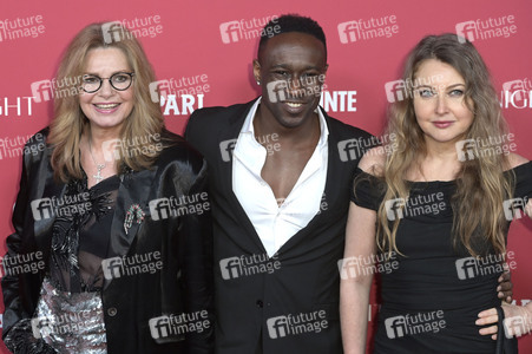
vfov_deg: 17.0
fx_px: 1181
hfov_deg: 25.4
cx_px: 266
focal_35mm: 80
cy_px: 177
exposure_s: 1/400
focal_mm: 80
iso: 1600
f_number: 5
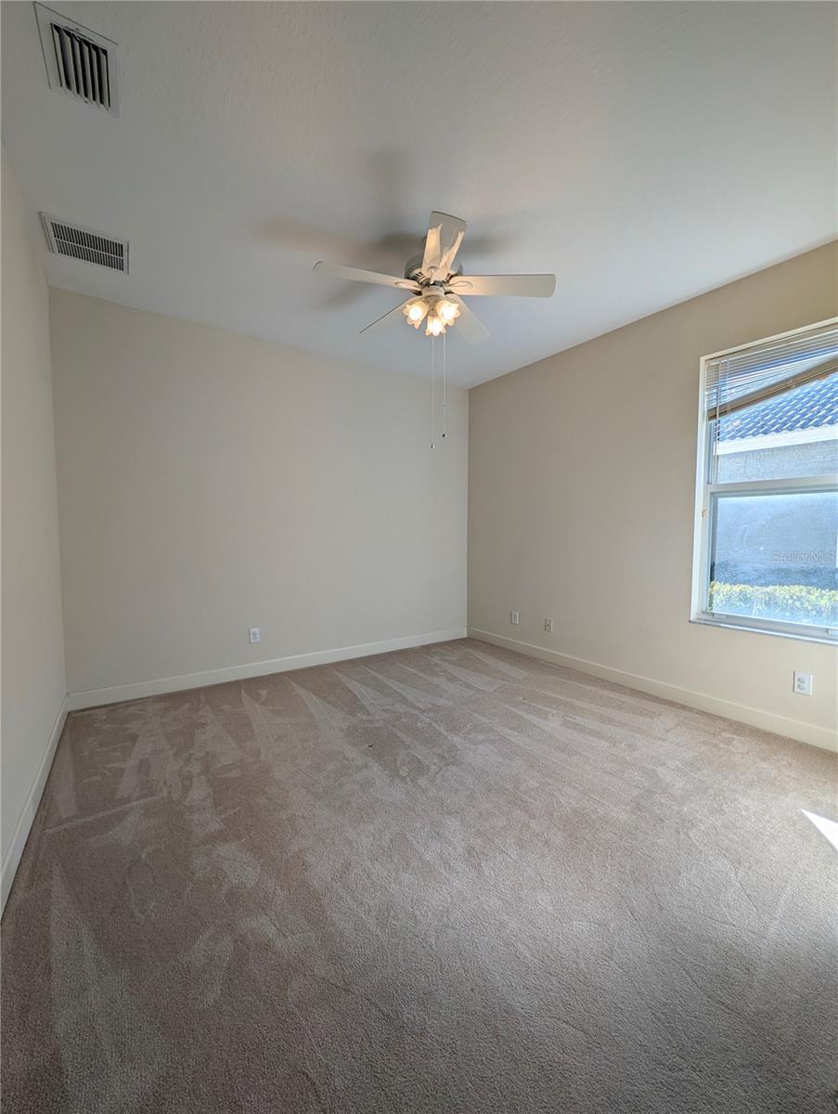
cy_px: 557
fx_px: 387
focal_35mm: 12
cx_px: 419
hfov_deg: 94.6
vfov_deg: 110.5
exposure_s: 1/461
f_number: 1.7
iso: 38
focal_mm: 2.02
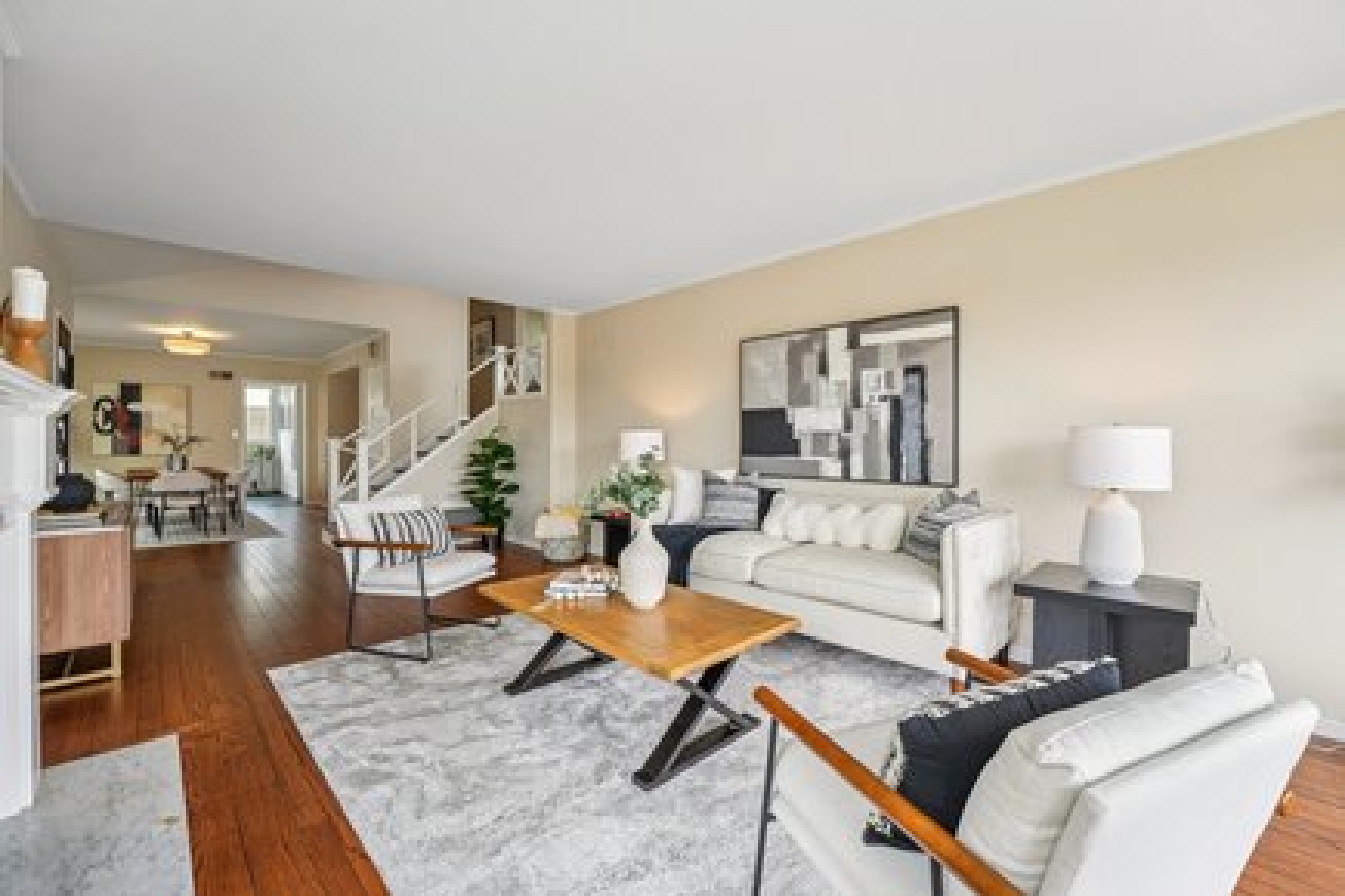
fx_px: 523
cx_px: 672
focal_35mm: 14
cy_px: 448
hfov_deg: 104.3
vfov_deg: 81.2
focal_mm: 14
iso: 640
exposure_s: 1/80
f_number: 8
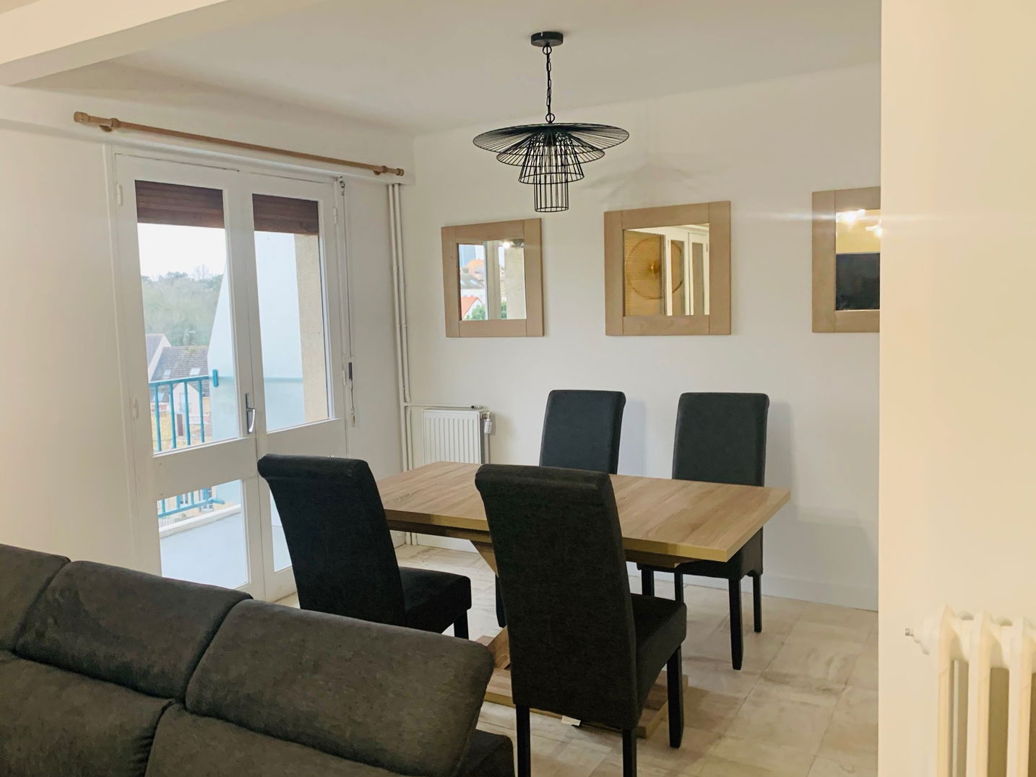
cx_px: 474
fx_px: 868
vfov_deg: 48.2
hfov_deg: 61.6
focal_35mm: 29
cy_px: 386
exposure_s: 1/50
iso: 200
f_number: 1.8
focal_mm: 4.25
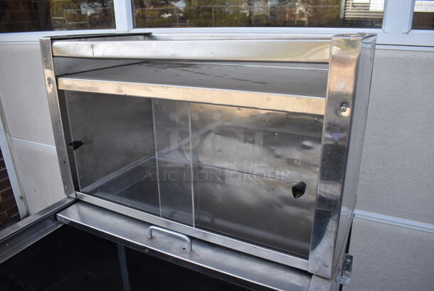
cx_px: 217
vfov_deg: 48.0
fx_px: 326
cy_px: 146
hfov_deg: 67.3
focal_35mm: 27
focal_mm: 18
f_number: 5.6
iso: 200
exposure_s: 1/160
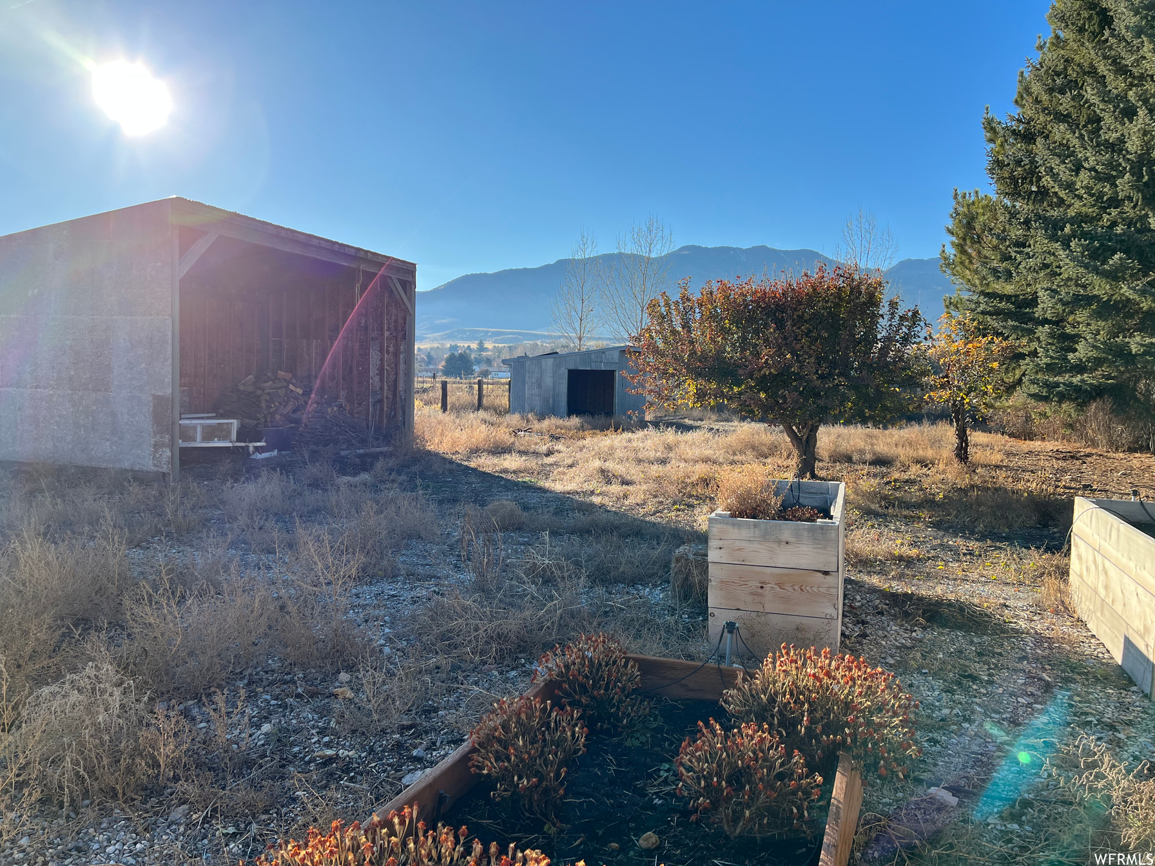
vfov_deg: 53.1
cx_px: 578
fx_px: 868
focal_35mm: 26
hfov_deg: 67.3
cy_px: 433
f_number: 1.5
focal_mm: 5.7
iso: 50
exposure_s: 1/2695
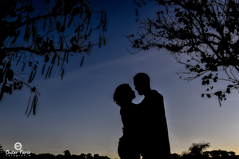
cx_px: 120
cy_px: 80
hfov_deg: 58.7
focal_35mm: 32
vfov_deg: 41.1
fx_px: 212
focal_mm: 32
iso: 50
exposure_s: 1/160
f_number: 6.3
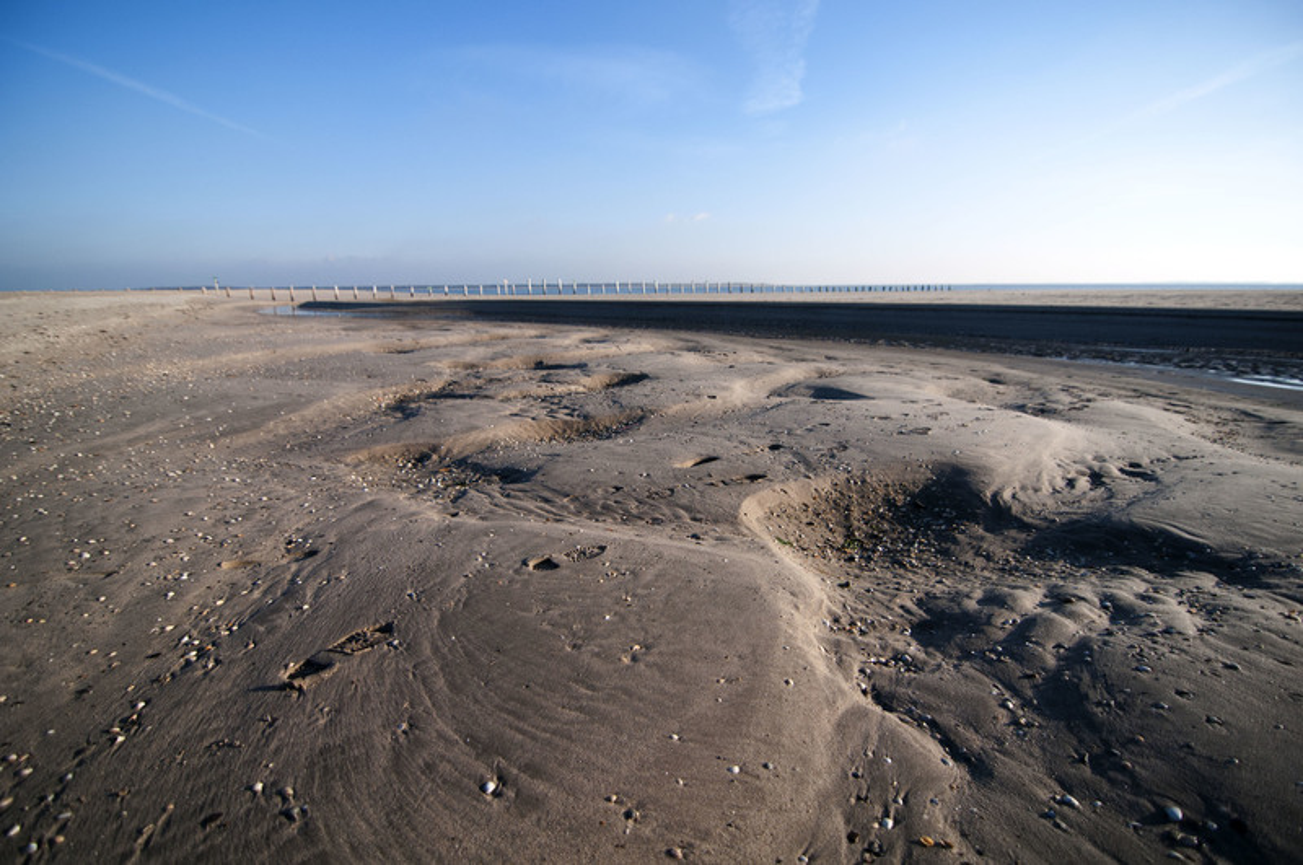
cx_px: 652
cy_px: 432
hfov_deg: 95.1
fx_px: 596
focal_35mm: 16
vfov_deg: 71.9
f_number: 2.8
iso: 200
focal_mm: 11
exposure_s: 1/3200
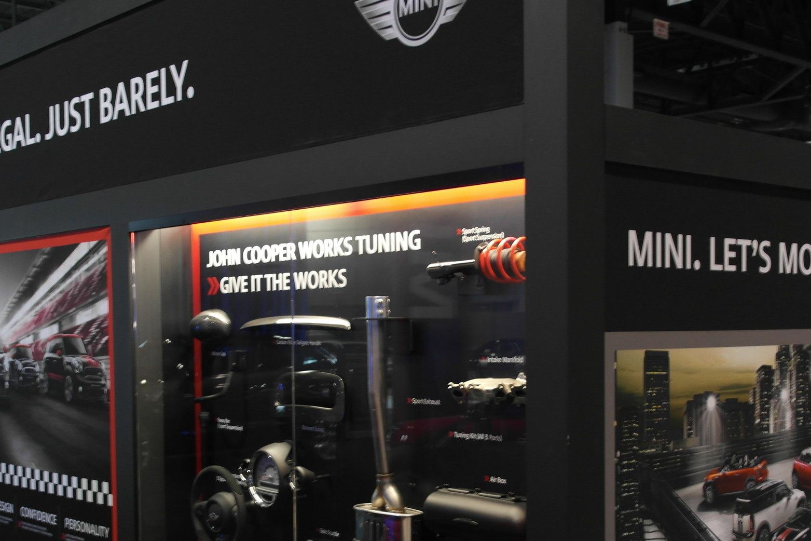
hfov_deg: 41.1
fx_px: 1081
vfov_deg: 27.8
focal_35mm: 48
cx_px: 425
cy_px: 388
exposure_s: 1/20
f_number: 3.5
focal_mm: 20
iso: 400
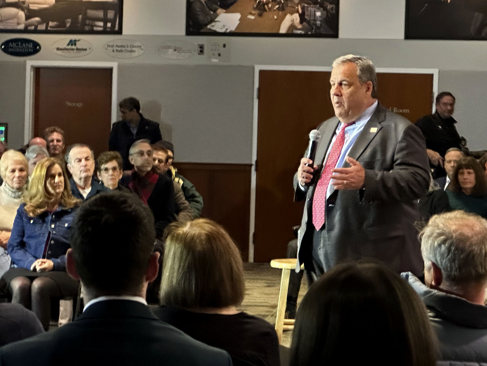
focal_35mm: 119
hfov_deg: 16.5
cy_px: 145
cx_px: 179
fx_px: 1674
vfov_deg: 12.4
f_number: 2.8
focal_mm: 9
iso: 1250
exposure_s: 1/30
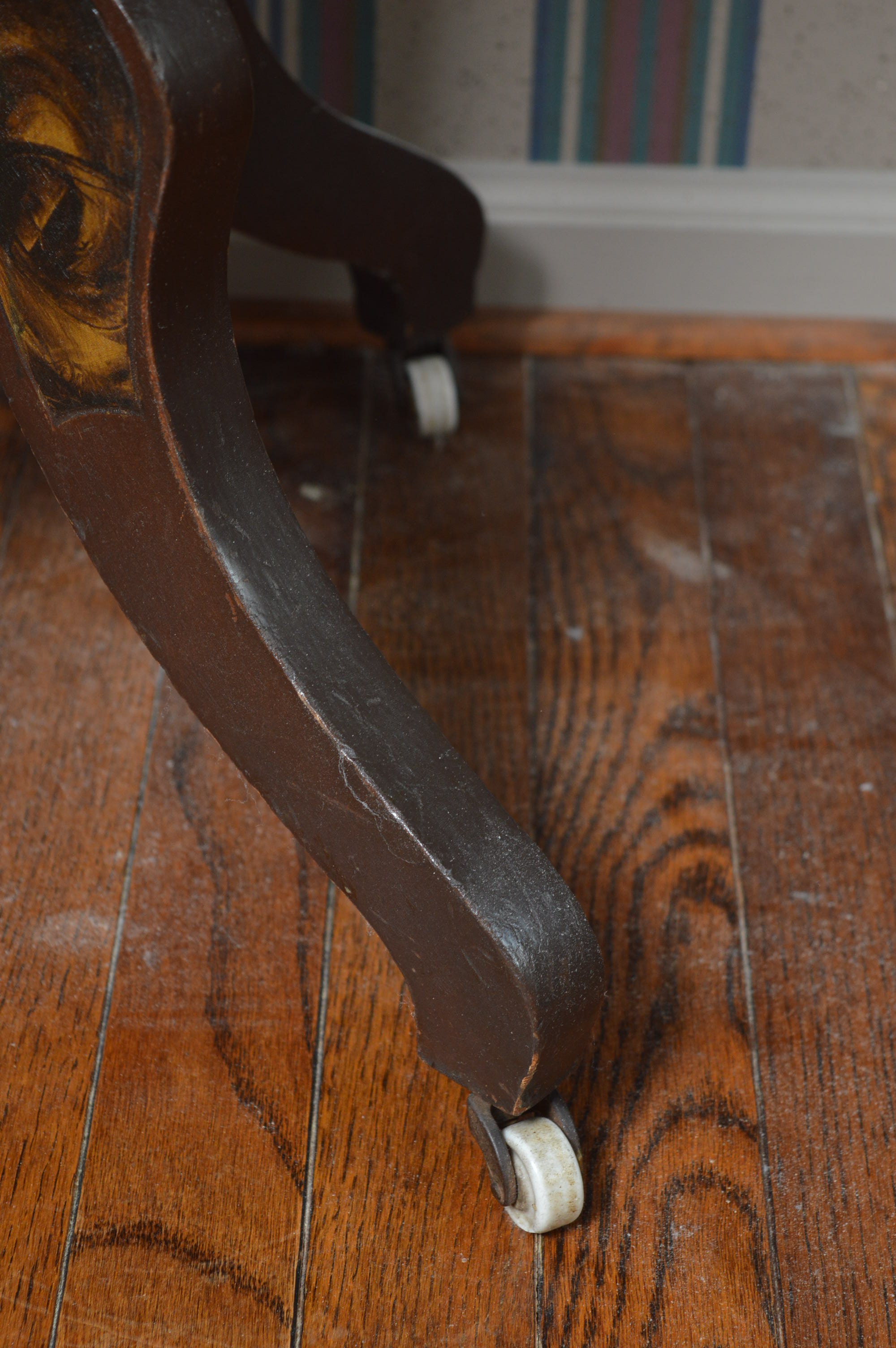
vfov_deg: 24.6
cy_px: 674
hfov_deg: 16.5
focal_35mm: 82
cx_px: 448
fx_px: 3085
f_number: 5.6
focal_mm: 55
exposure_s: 1/80
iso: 400
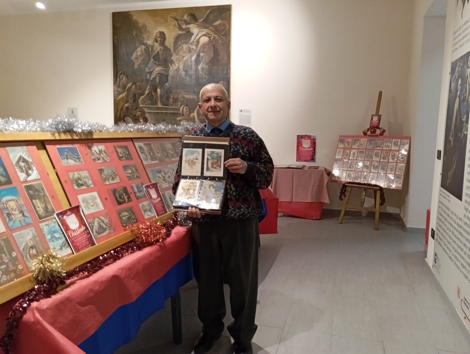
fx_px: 381
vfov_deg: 49.9
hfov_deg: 63.4
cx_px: 235
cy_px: 177
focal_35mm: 28
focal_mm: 4.25
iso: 179
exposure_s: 1/33.3
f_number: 1.8
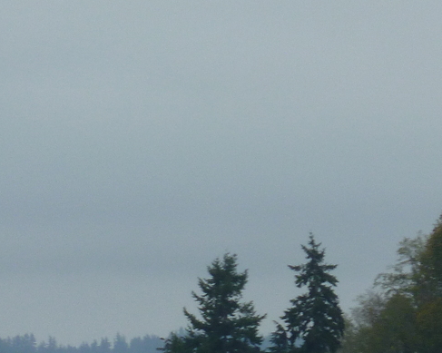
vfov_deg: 2.4
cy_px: 385
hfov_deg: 3.0
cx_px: 34
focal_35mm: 642
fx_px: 8393
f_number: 5.9
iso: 125
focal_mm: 36
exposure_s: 1/125
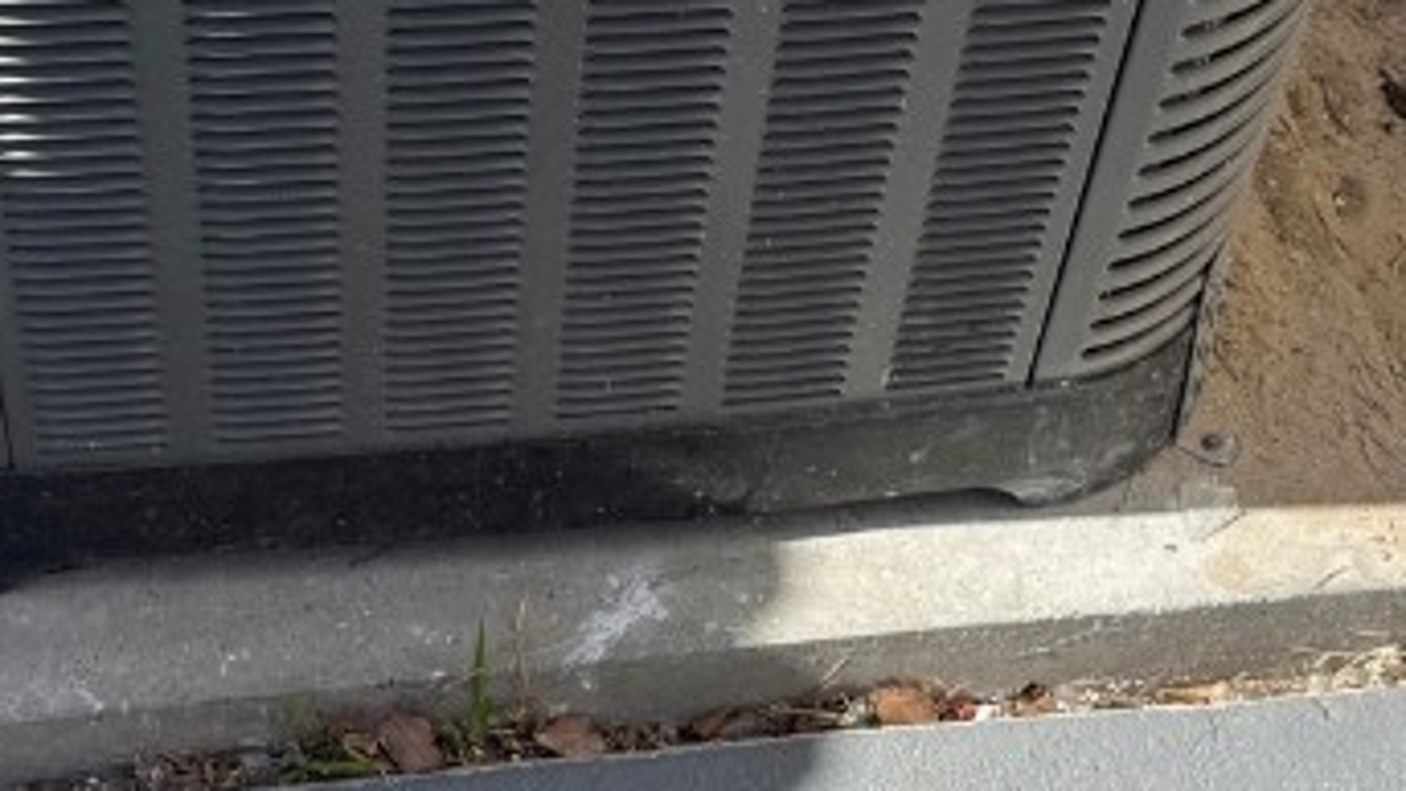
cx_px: 594
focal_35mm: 78
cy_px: 37
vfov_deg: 15.3
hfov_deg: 27.1
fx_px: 2908
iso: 80
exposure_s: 1/3759
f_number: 1.78
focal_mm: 6.76
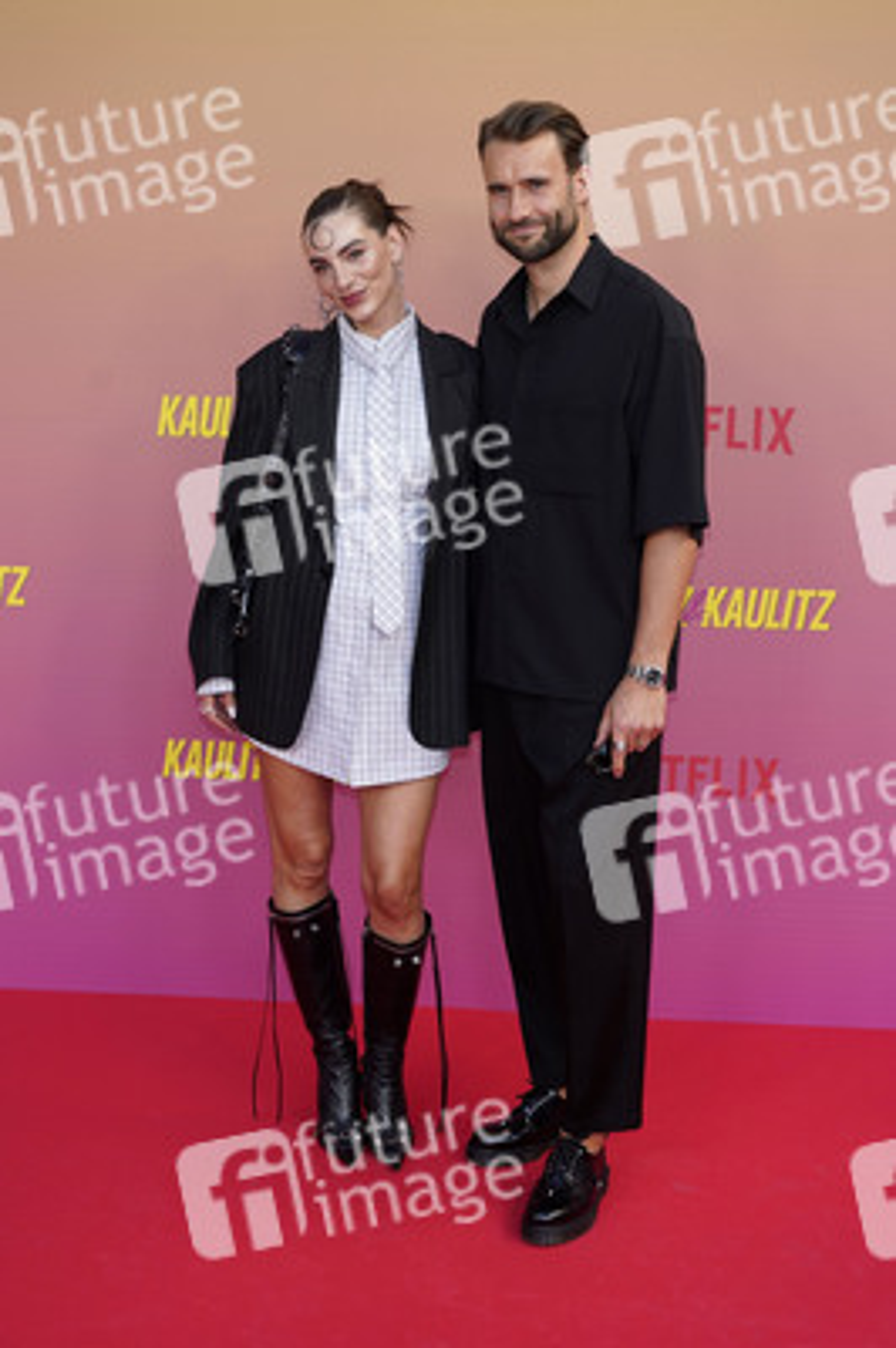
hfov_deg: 28.6
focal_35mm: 47
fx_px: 1758
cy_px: 674
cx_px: 448
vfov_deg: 41.9
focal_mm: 47
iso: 320
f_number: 5.6
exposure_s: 1/160
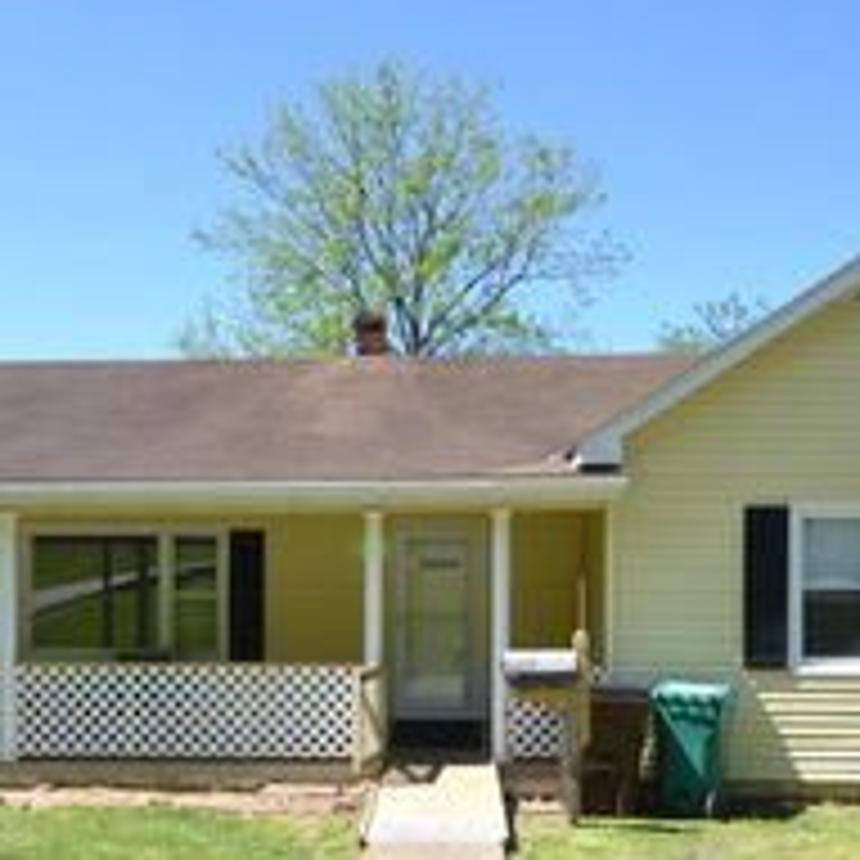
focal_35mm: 40
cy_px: 619
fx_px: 1124
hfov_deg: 41.8
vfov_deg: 40.9
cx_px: 405
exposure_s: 1/200
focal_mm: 12
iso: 100
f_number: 7.1
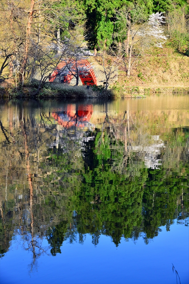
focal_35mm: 70
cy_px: 142
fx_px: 551
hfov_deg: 19.5
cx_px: 94
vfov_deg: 28.8
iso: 400
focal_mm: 70
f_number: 9
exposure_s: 1/320
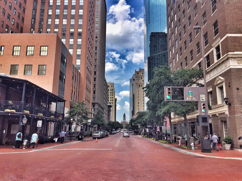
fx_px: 203
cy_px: 90
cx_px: 121
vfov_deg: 48.2
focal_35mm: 29
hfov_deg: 61.7
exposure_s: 1/1799
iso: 32
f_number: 2.2
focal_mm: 4.15
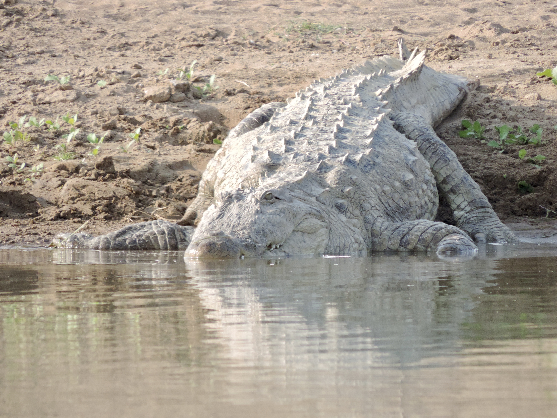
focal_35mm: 1000
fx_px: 16091
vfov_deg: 1.5
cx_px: 278
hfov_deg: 2.0
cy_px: 209
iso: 400
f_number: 5.9
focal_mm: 180
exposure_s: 1/500
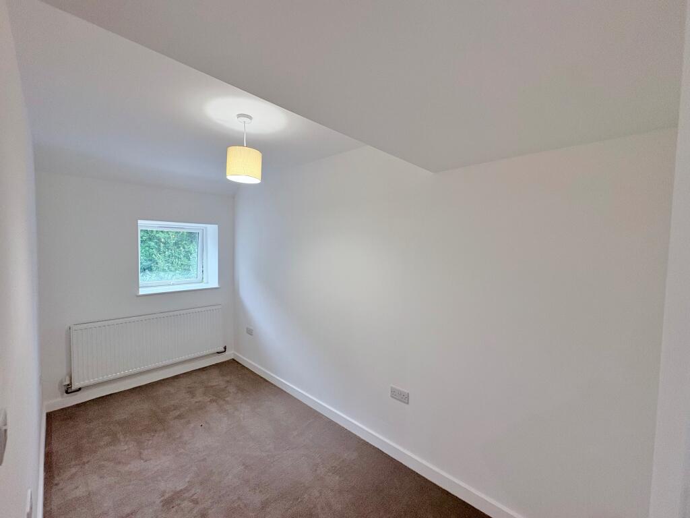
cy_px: 259
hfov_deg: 102.1
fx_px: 279
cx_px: 345
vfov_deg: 85.7
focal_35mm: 14
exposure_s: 1/100
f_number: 2.2
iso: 200
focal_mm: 2.22
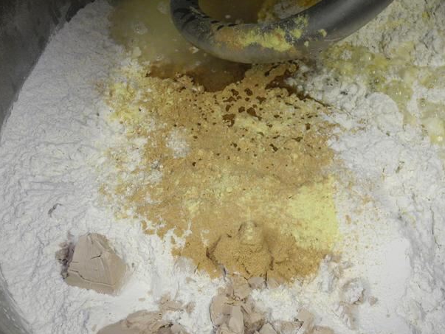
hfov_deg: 32.9
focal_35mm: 58
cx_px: 295
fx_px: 746
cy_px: 235
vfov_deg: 25.1
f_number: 3.2
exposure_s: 1/105
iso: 400
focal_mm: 7.4
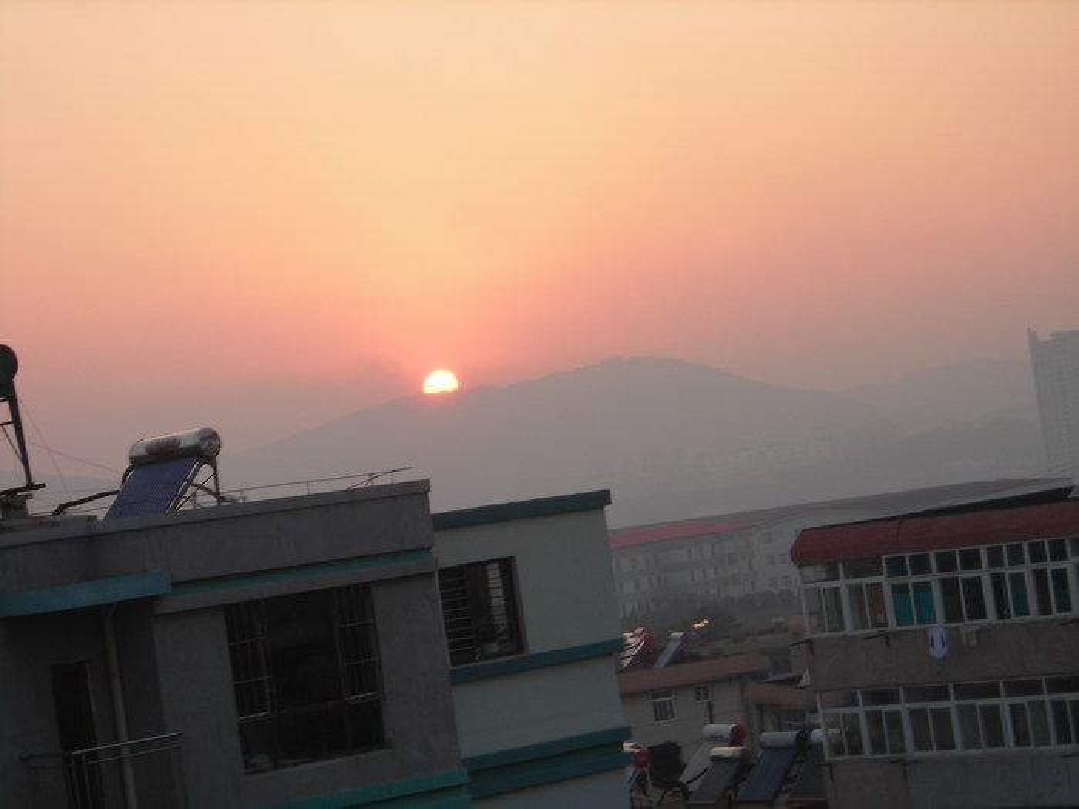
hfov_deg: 17.0
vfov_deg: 12.8
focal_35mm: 116
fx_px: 3616
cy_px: 404
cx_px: 540
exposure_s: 1/43
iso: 50
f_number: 5.3
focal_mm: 19.2
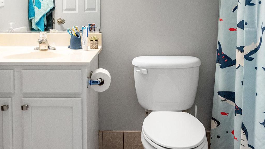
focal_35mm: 38
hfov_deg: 52.8
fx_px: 267
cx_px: 132
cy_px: 71
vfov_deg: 31.2
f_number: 4
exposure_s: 1/160
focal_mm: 24
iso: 2000
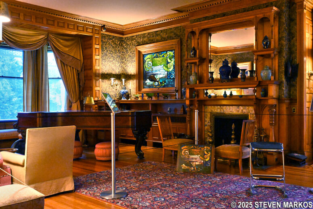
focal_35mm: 36
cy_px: 104
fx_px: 313
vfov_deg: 36.9
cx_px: 156
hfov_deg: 53.1
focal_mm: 36
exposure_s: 1/20
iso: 12800
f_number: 11
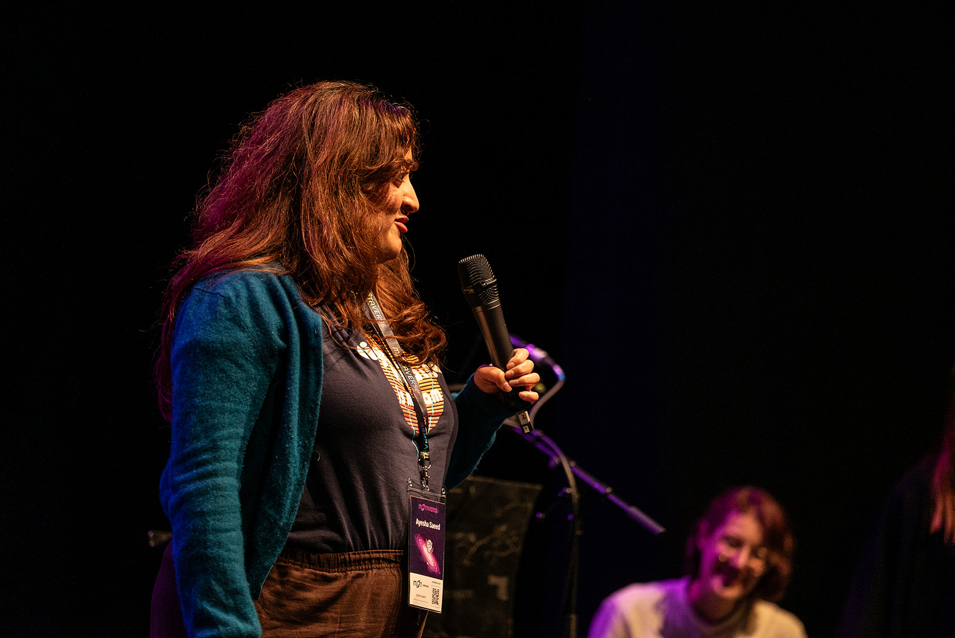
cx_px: 478
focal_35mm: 300
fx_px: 7963
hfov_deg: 6.9
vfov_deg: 4.6
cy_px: 319
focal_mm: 300
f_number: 5.6
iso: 3200
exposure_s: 1/125
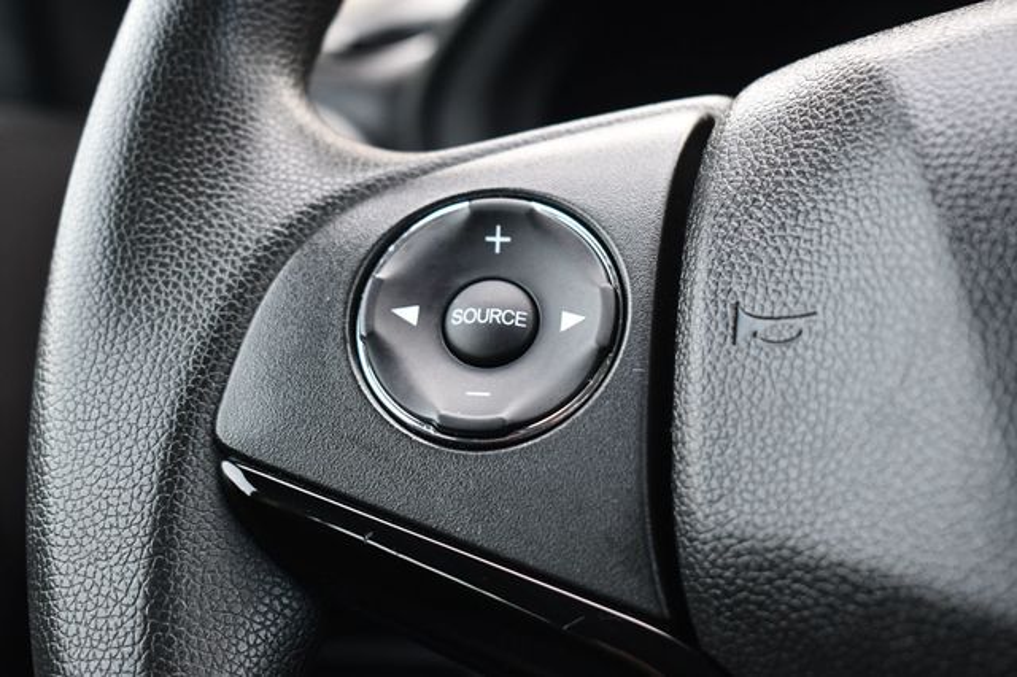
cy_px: 338
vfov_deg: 26.0
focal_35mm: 52
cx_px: 508
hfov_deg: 38.2
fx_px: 1468
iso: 800
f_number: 4.5
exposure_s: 1/160
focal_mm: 35
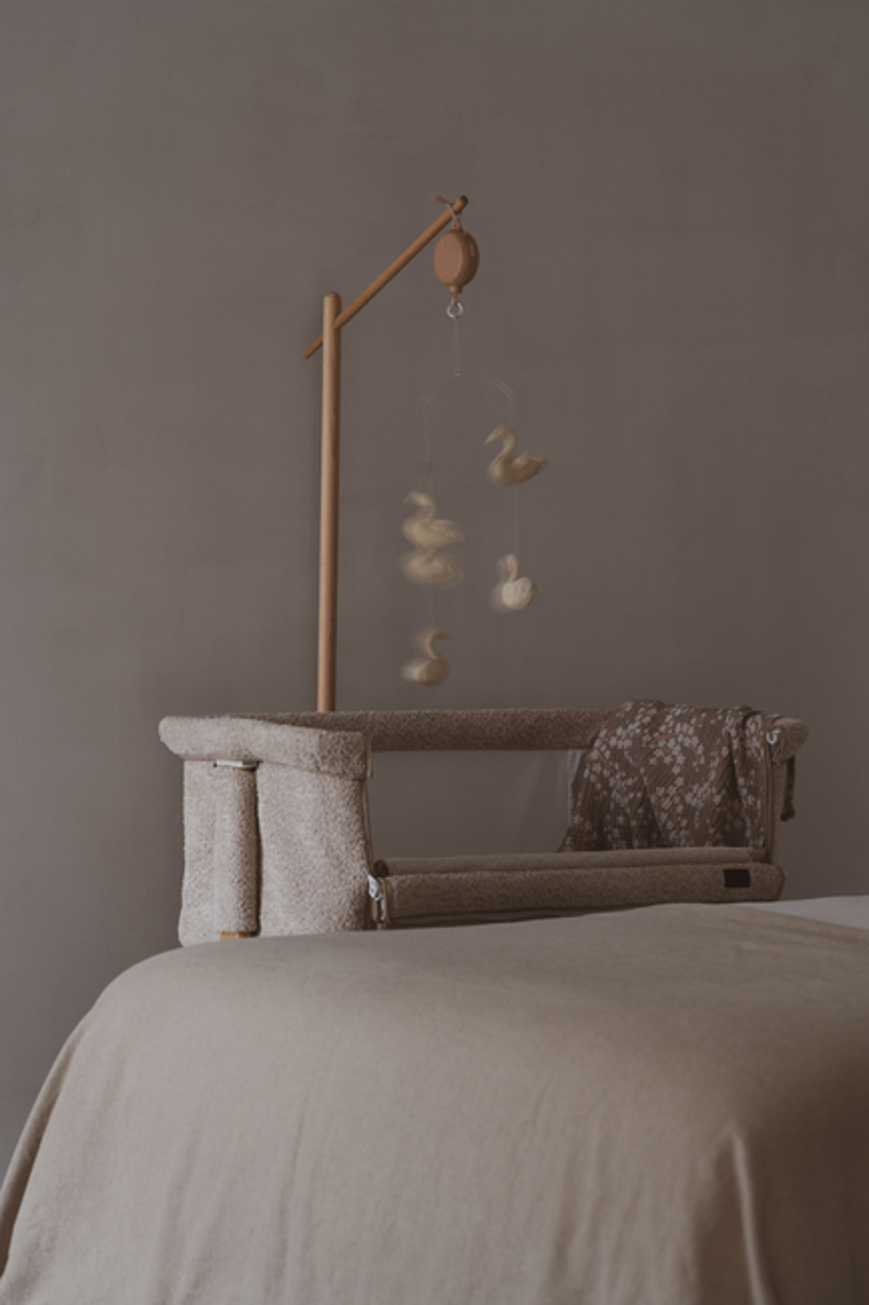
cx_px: 434
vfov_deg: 19.5
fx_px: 3804
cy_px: 652
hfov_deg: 13.0
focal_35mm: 105
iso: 100
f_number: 5.6
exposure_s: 1/1.67
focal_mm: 105
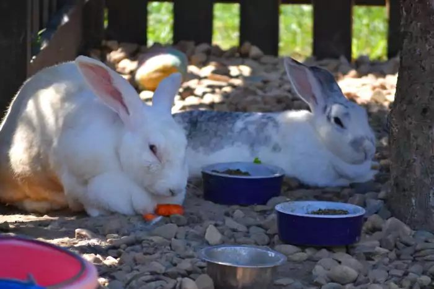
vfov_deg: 4.6
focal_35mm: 300
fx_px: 3617
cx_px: 217
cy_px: 144
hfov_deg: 6.9
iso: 200
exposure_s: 1/200
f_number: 5.6
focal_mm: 200
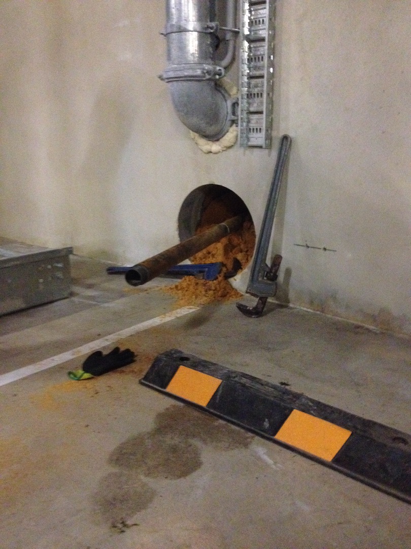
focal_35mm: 35
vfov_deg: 52.6
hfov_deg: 40.7
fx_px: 554
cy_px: 274
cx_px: 206
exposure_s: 1/15
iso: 800
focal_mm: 4.28
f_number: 2.4
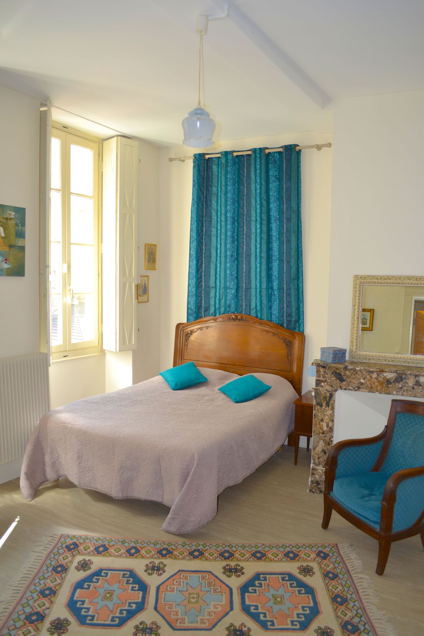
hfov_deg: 47.9
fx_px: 477
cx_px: 212
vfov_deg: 67.4
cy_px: 318
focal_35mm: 27
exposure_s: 1/30
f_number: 3.5
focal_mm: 18
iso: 100
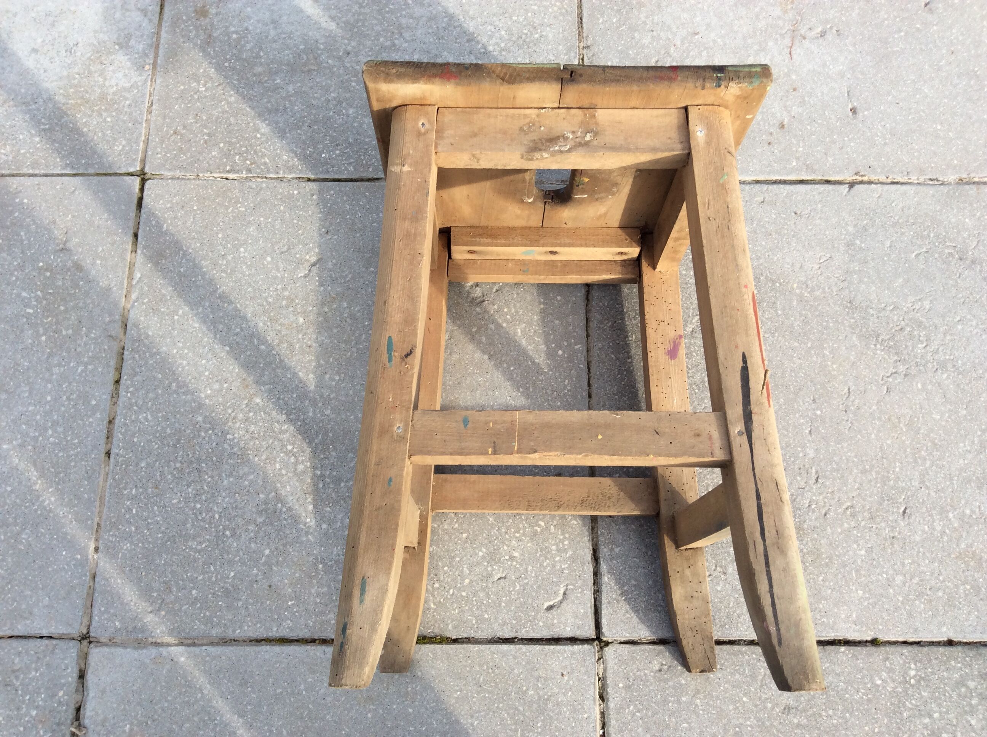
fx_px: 911
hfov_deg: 56.9
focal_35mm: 32
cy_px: 368
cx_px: 494
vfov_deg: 44.1
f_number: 2.4
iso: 32
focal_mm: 3.3
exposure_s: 1/473
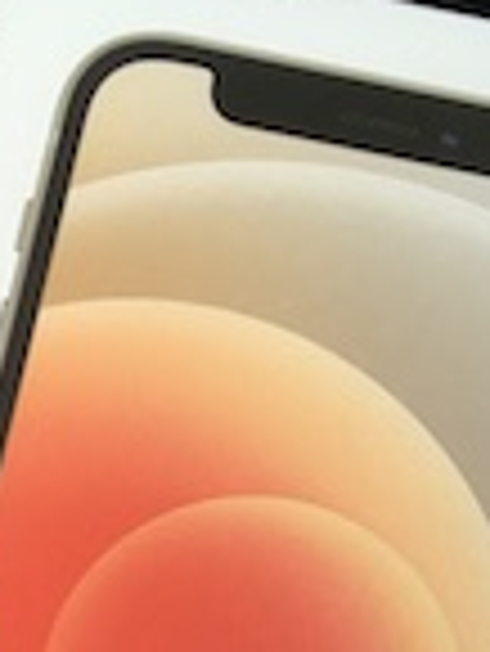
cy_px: 764
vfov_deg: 22.6
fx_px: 1508
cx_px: 256
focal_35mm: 80
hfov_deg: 18.5
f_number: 2.2
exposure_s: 1/33
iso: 32
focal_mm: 4.15
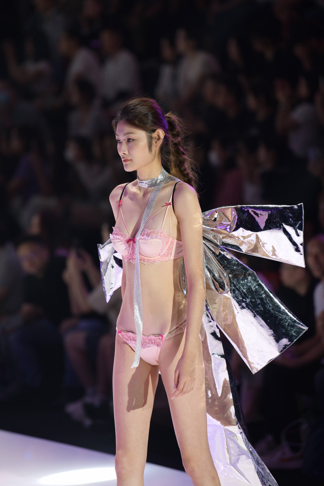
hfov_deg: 6.9
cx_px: 162
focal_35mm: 200
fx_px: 2699
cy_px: 243
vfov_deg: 10.3
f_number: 3.5
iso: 640
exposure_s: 1/400
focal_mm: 200
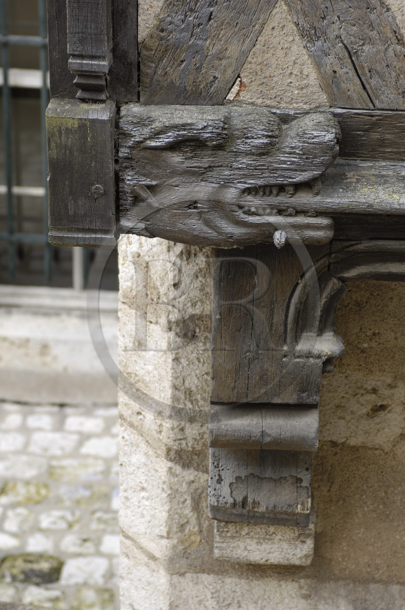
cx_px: 202
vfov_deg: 19.5
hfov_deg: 13.0
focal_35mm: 105
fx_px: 1777
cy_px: 305
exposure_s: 1/160
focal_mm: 70
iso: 100
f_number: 3.8
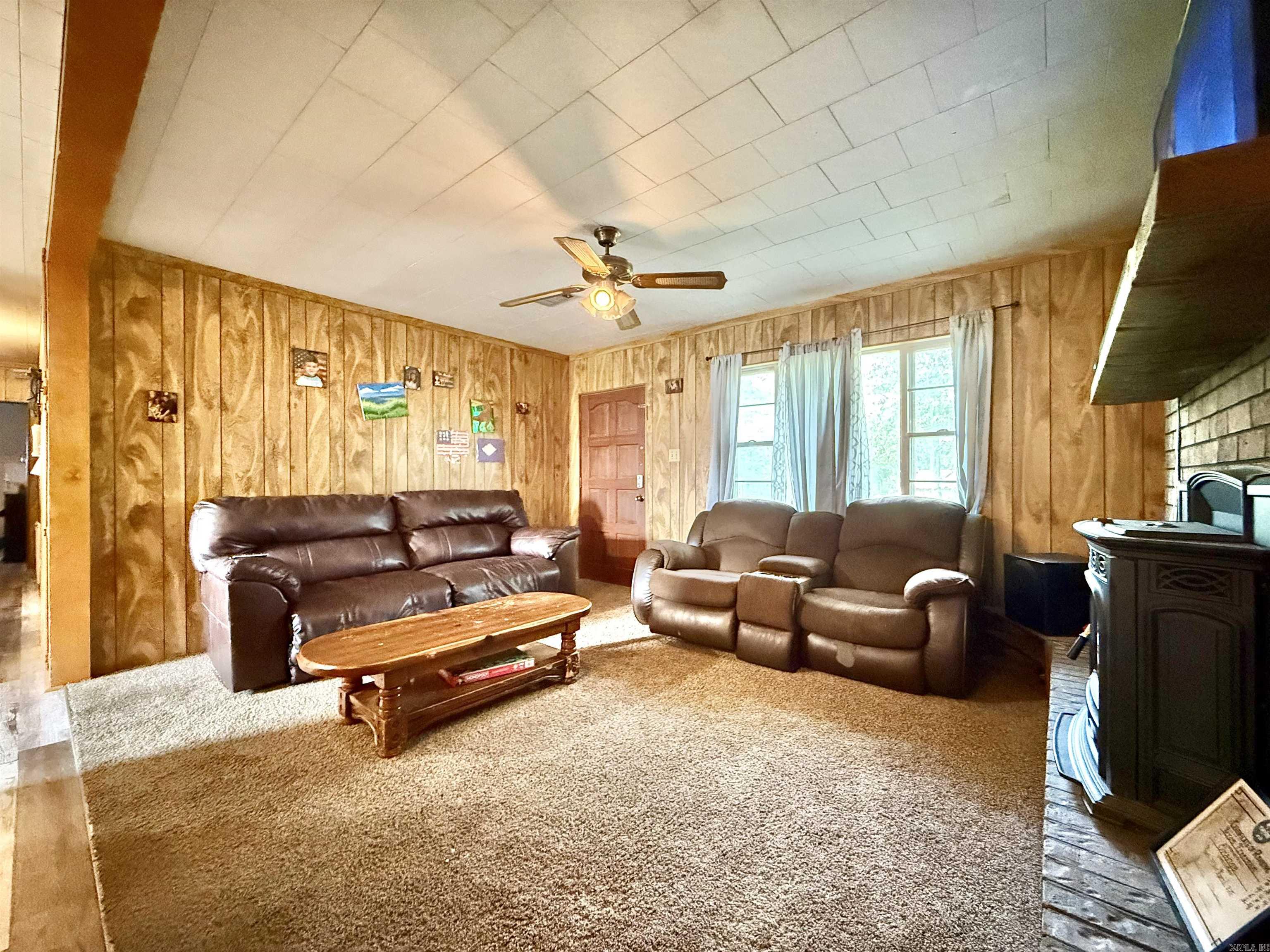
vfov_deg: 85.7
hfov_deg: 102.1
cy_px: 476
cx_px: 635
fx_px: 514
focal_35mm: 14
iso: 1250
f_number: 2.2
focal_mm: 2.22
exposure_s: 1/60
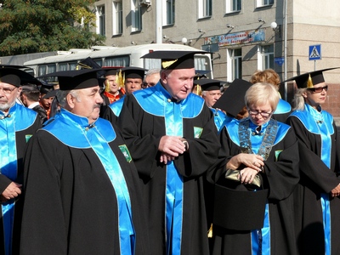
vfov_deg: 20.7
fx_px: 697
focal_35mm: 71
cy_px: 128
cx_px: 170
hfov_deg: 27.4
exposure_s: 1/320
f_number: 5.6
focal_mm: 15.1
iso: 100
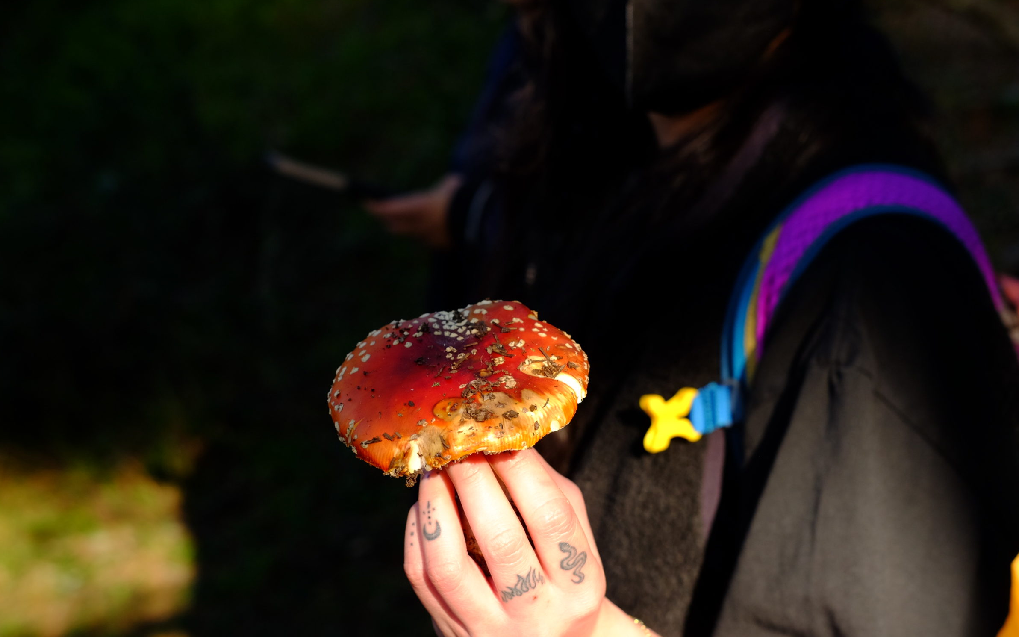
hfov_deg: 35.1
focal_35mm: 58
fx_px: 1611
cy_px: 359
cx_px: 516
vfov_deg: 22.4
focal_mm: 35
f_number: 4.5
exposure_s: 1/500
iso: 400
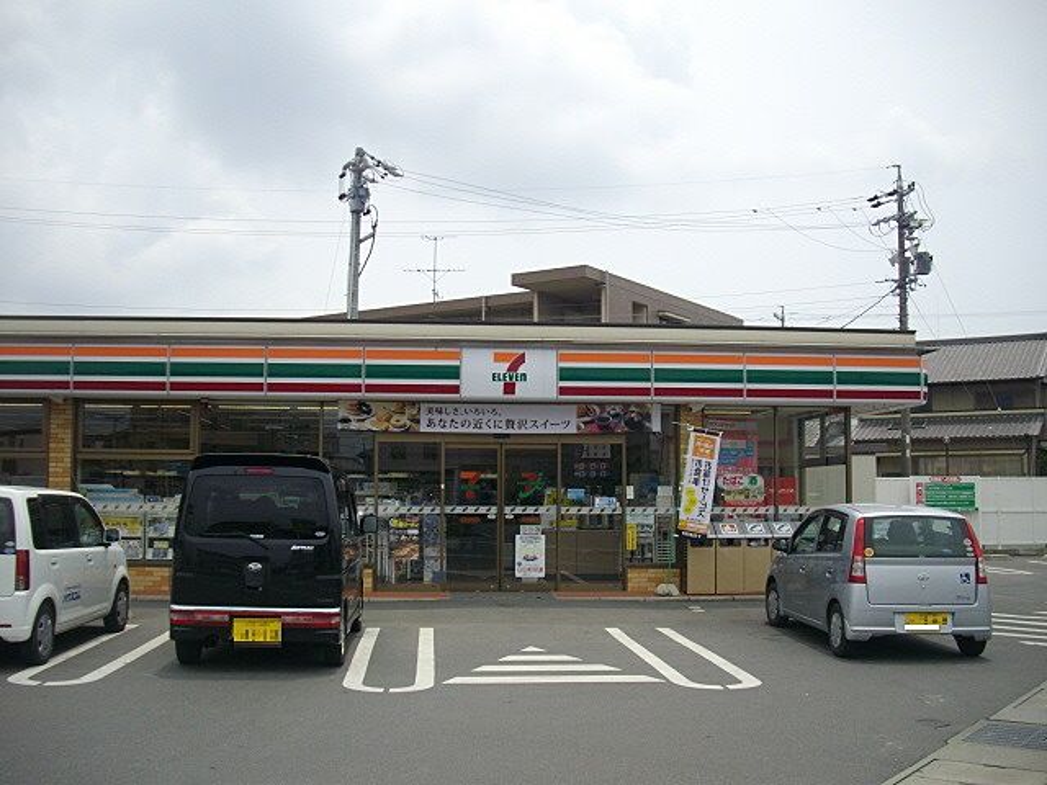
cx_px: 524
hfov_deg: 50.1
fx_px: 1119
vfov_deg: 38.7
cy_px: 392
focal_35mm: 37
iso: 100
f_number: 5.6
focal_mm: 6.2
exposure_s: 1/500
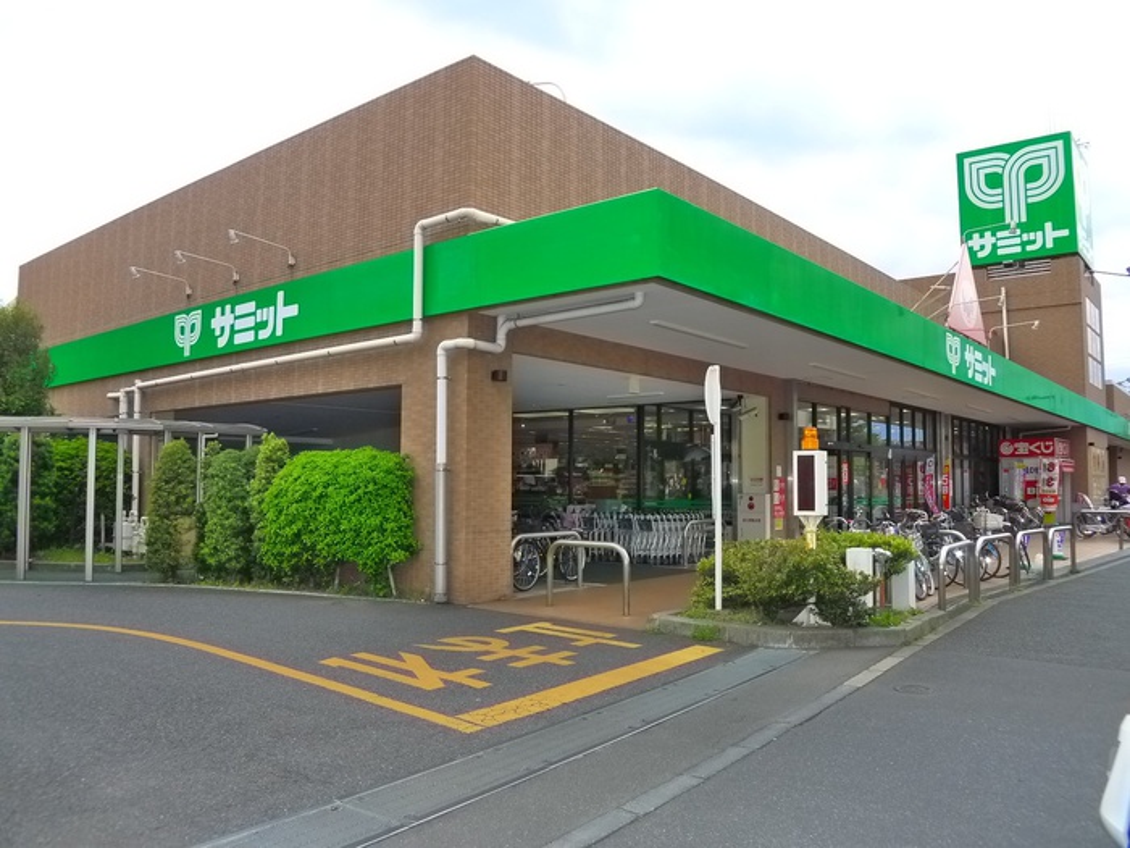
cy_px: 424
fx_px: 1143
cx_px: 565
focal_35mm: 35
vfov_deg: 40.7
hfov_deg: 52.6
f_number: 3.5
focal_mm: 7.5
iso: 400
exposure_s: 1/400
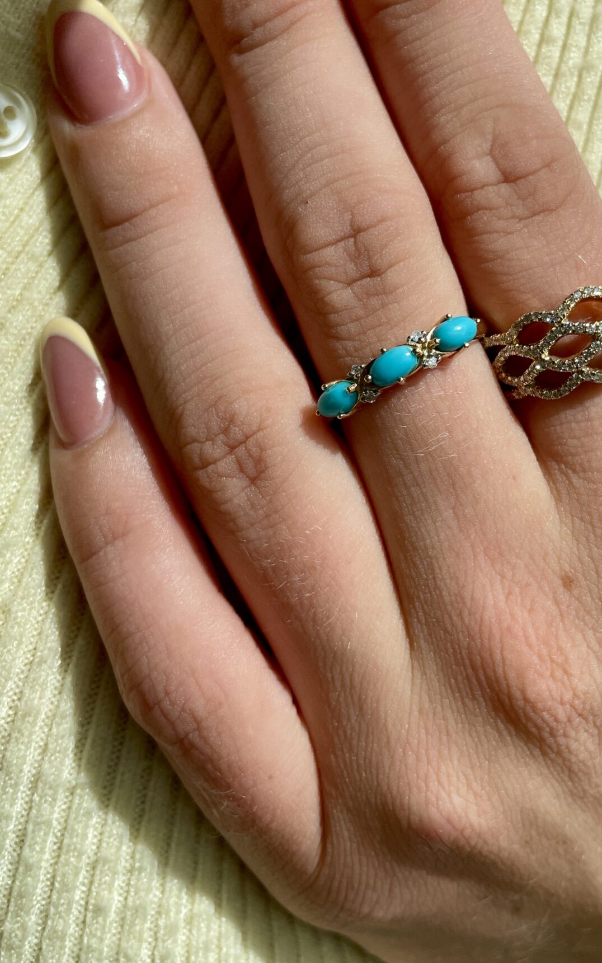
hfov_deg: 31.1
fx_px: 1076
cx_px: 385
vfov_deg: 47.8
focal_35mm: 41
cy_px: 360
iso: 32
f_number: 1.6
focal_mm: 4.2
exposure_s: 1/2882
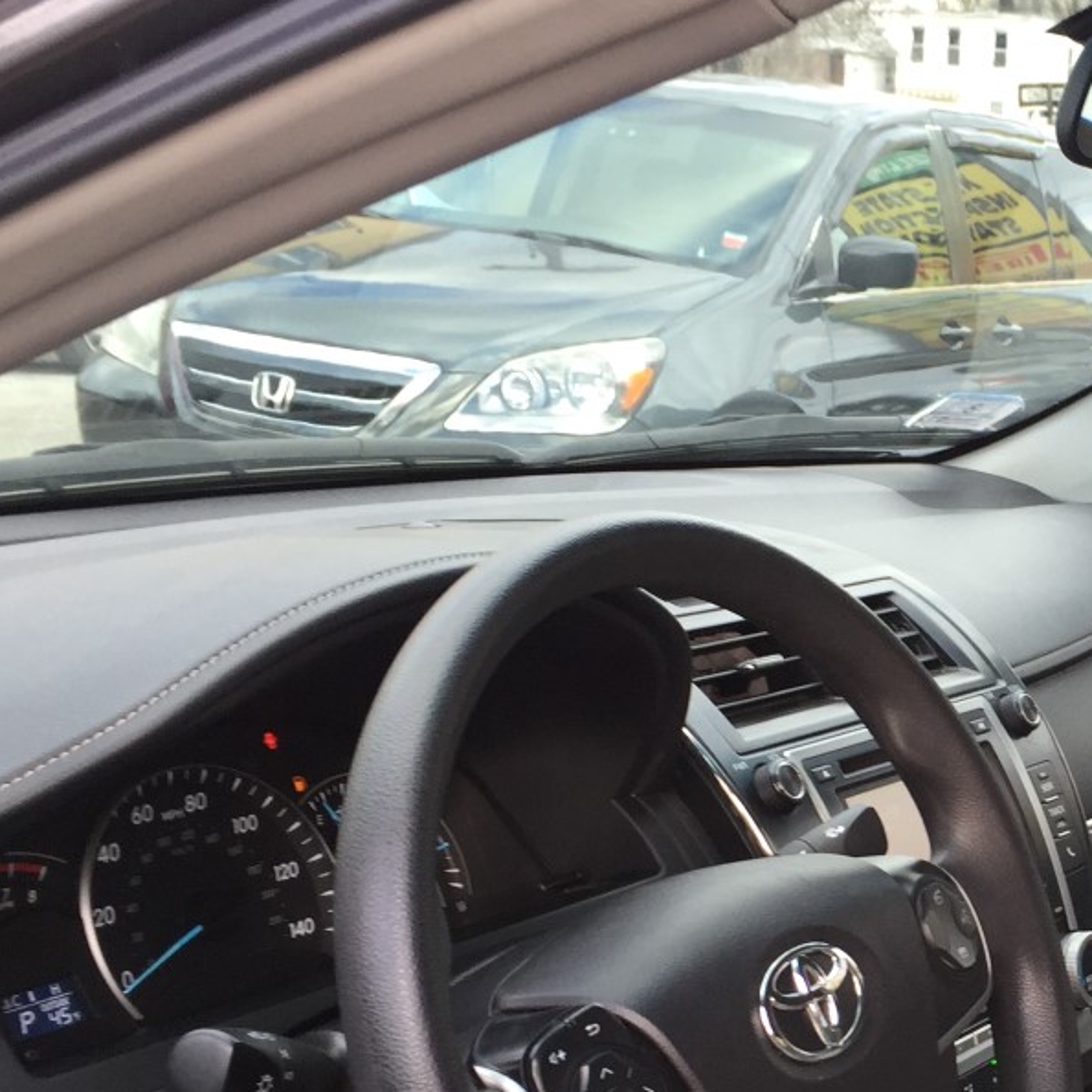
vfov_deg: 27.3
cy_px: 831
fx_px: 2213
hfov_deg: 26.2
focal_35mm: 62
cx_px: 1114
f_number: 2.2
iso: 40
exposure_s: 1/120
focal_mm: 4.15
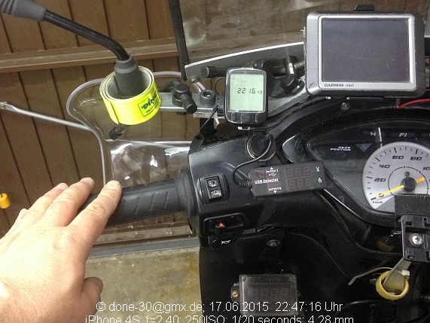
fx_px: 609
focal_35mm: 49
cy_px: 105
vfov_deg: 29.5
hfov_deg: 38.9
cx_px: 199
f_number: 2.4
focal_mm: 4.28
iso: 250
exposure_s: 1/20
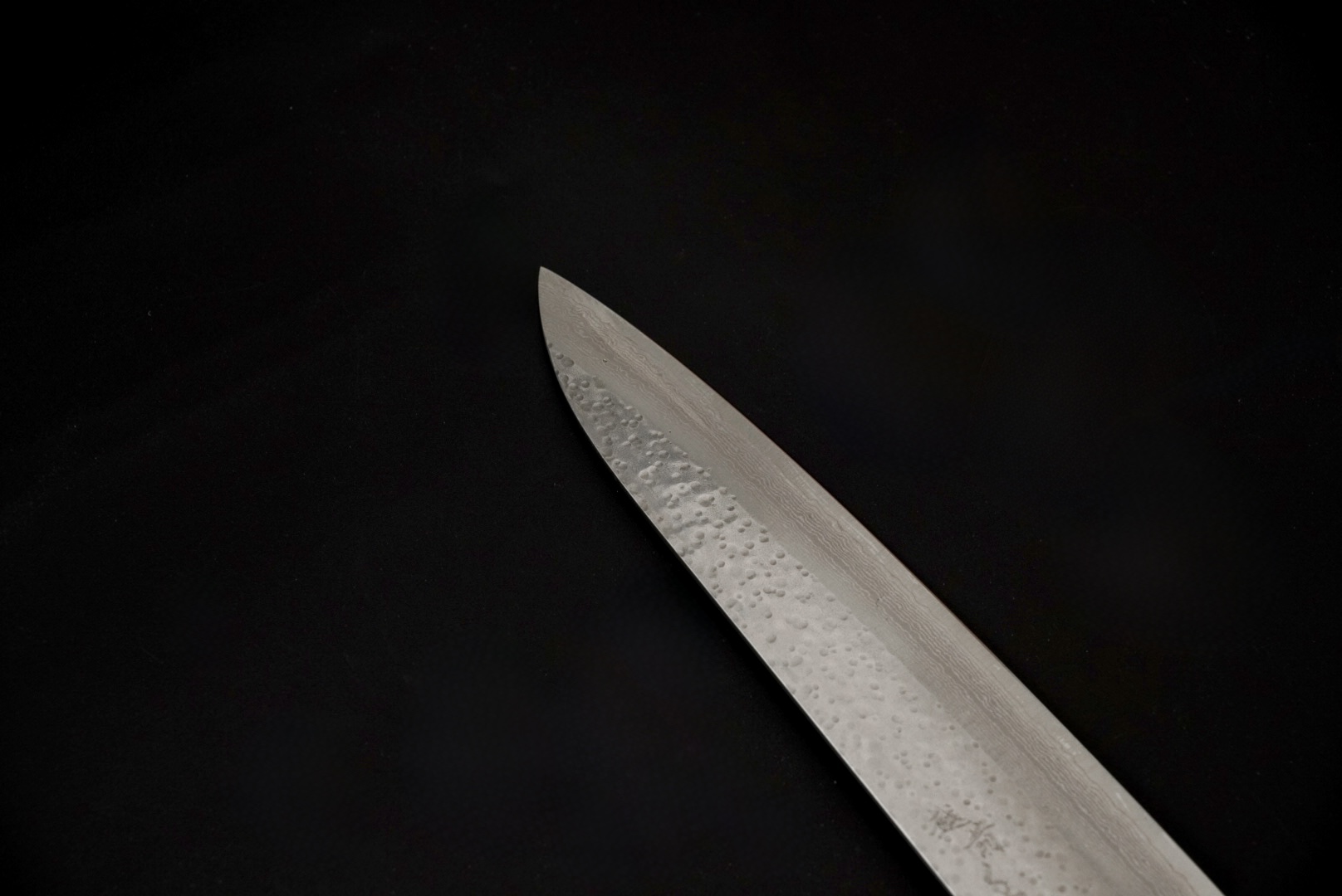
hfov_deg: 27.0
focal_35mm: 75
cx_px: 671
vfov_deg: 18.2
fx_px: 2798
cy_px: 448
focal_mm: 50
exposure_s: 1/125
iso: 640
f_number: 5.6
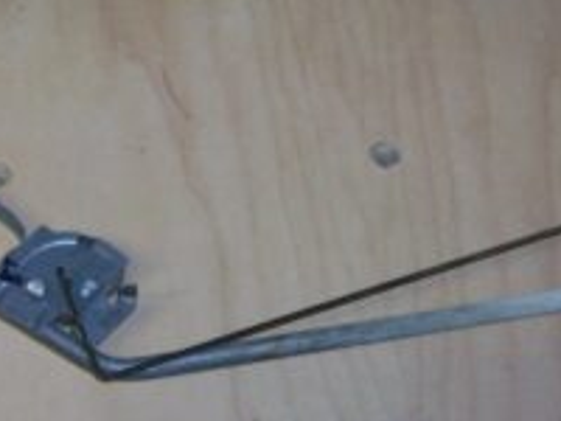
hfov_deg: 23.0
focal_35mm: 85
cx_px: 280
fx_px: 1378
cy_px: 209
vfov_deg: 17.4
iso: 160
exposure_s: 1/60
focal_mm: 5.7
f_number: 2.8
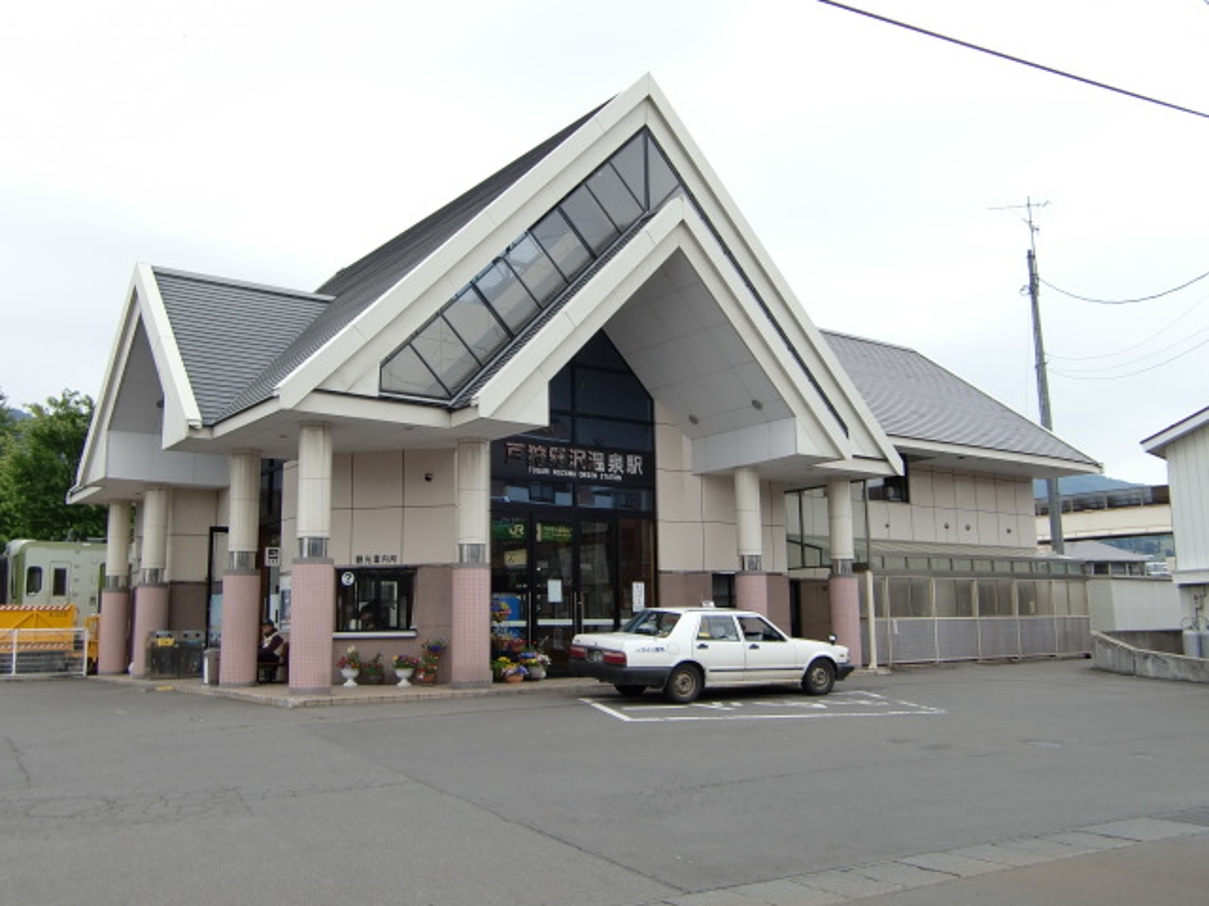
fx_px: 1153
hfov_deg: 55.4
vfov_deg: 42.9
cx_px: 604
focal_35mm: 33
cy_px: 453
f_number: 2.7
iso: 64
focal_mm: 5.8
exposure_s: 1/500
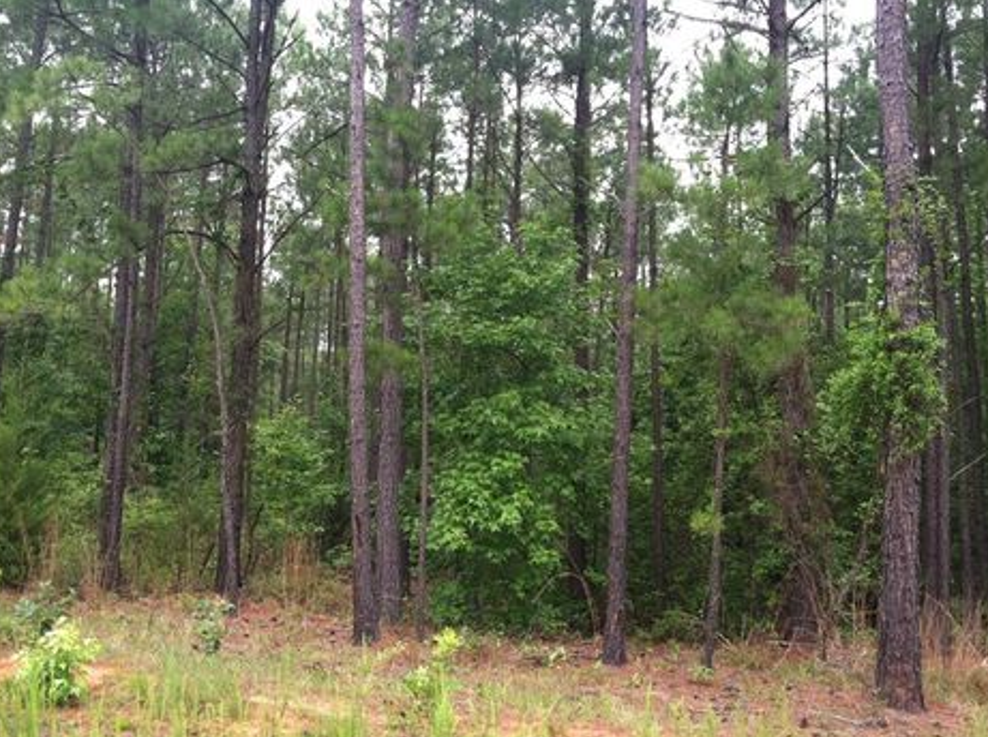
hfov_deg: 49.1
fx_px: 1083
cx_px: 495
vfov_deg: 37.6
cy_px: 348
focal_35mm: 38
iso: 80
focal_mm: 3.85
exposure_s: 1/143
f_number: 2.8
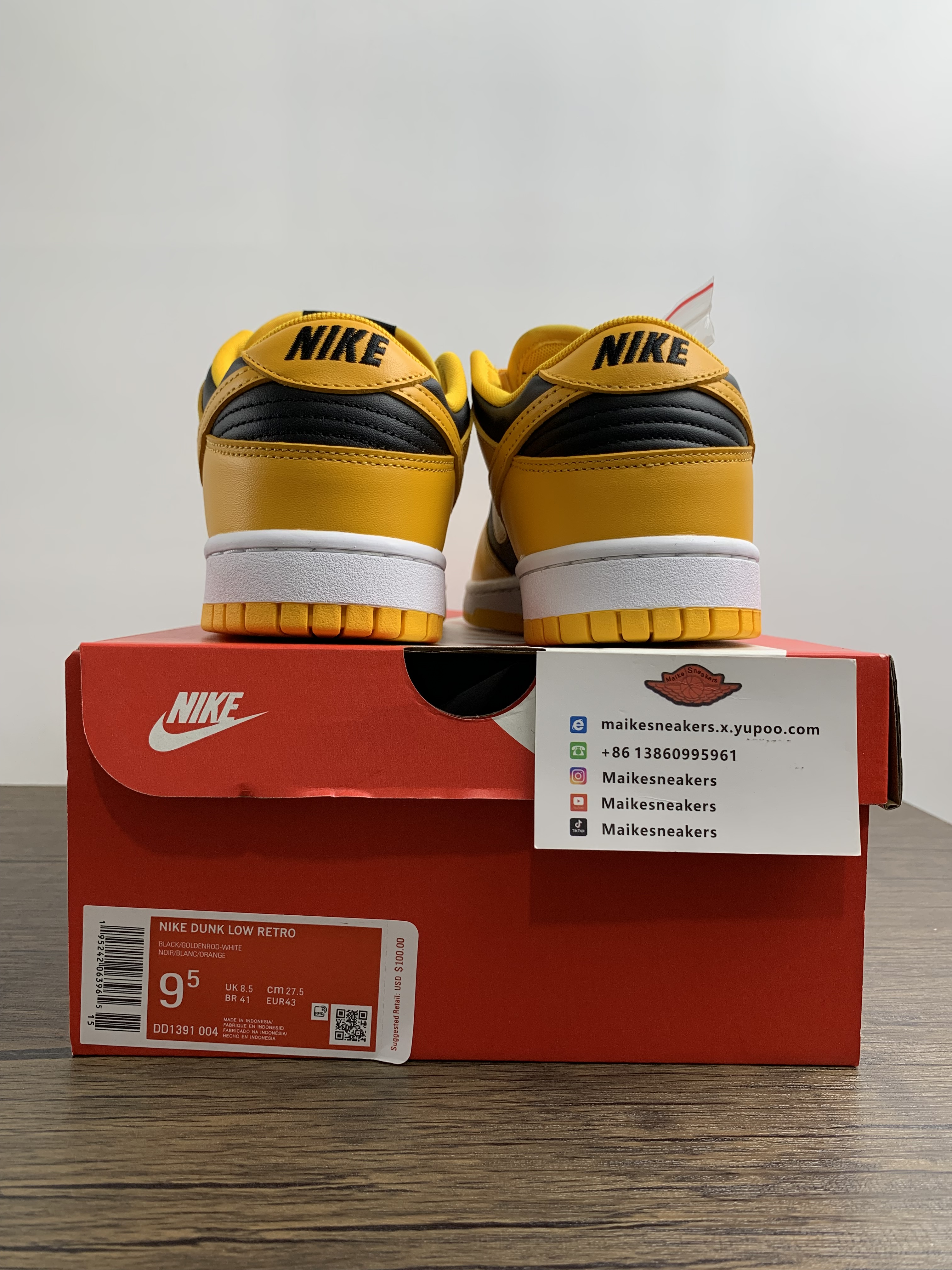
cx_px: 476
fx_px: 953
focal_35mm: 26
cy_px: 635
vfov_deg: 67.3
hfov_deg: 53.1
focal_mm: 4.25
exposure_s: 1/121
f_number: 1.8
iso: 50
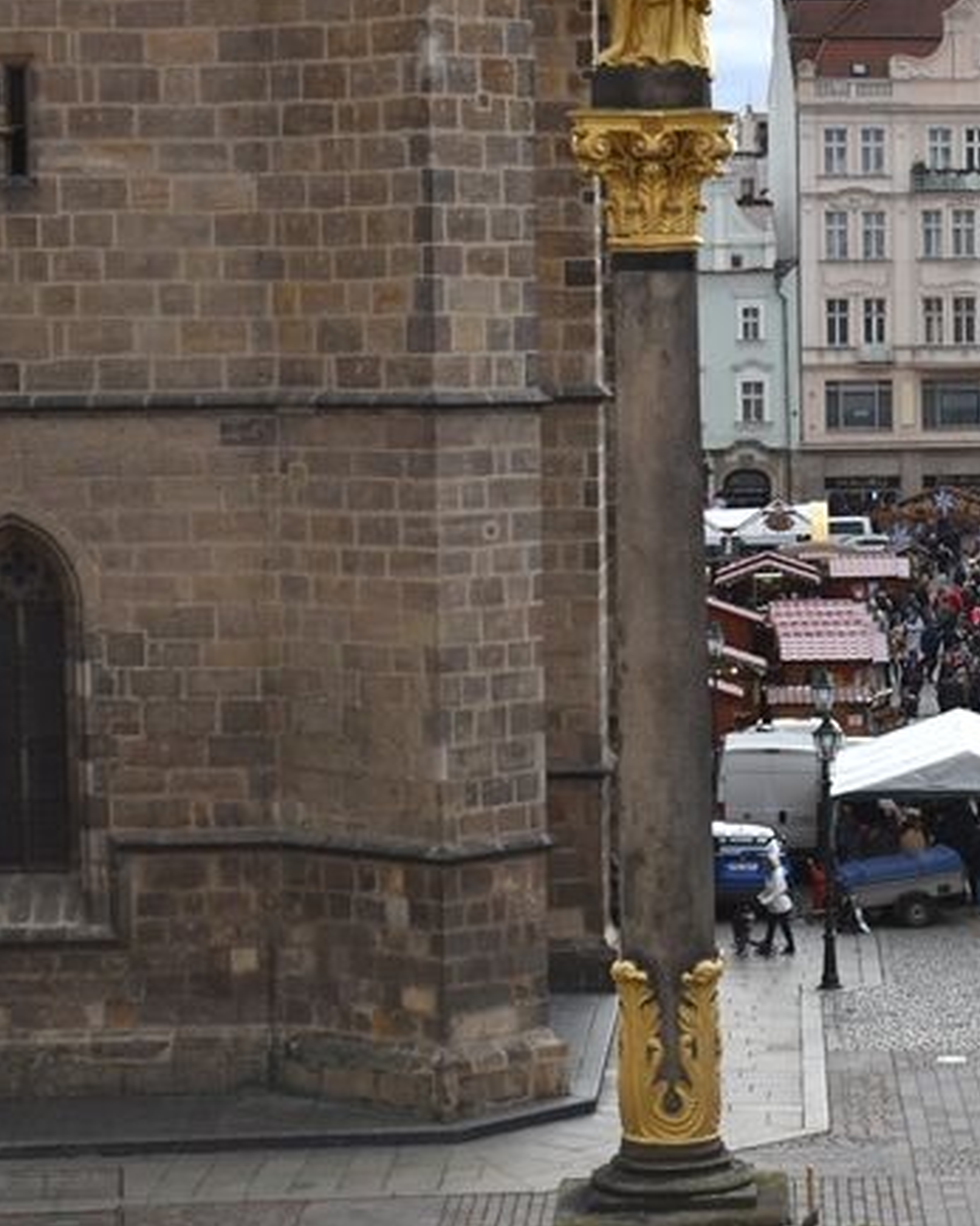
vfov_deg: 17.0
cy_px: 501
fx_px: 4098
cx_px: 1051
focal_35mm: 113
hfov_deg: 13.4
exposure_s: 1/125
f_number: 5.6
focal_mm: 34
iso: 100
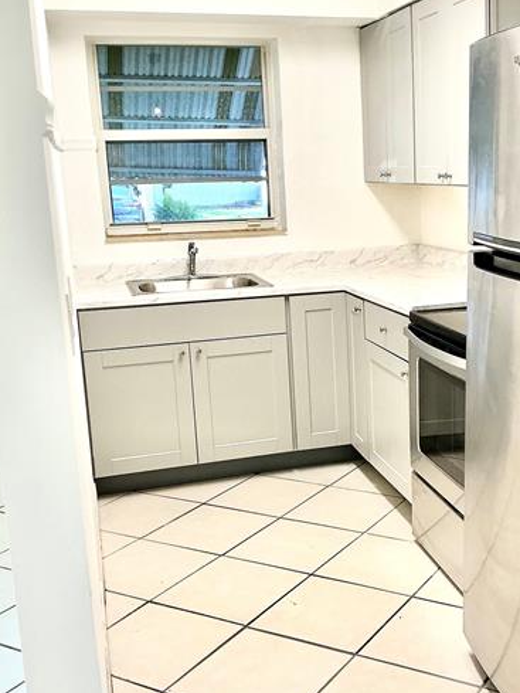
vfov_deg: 42.9
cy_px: 370
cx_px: 363
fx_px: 881
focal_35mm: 44
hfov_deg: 32.5
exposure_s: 1/120
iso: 50
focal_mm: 3
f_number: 1.8
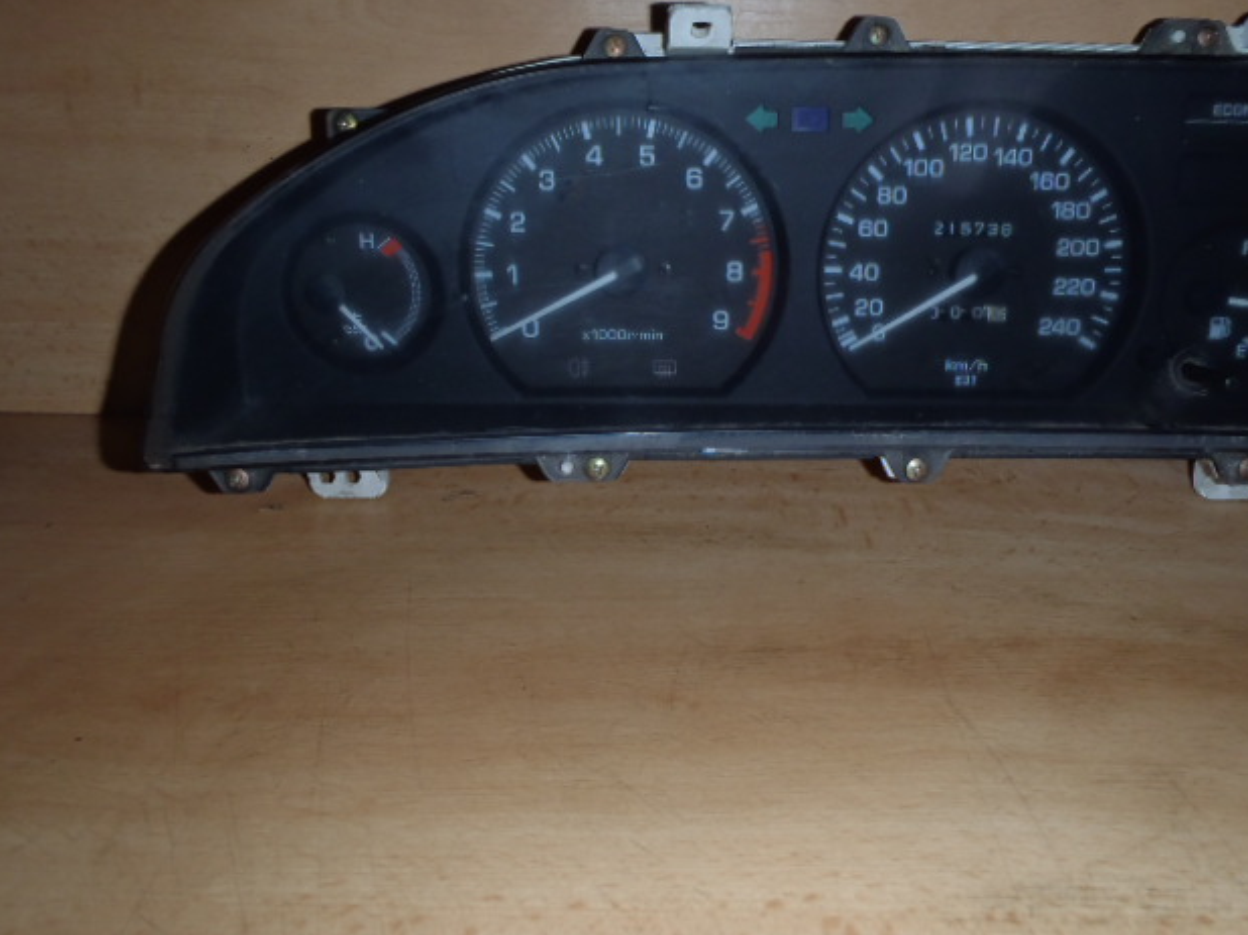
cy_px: 469
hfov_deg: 61.7
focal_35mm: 29
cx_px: 628
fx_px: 1045
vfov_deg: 48.2
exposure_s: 1/30
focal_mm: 5
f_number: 3.9
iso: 100
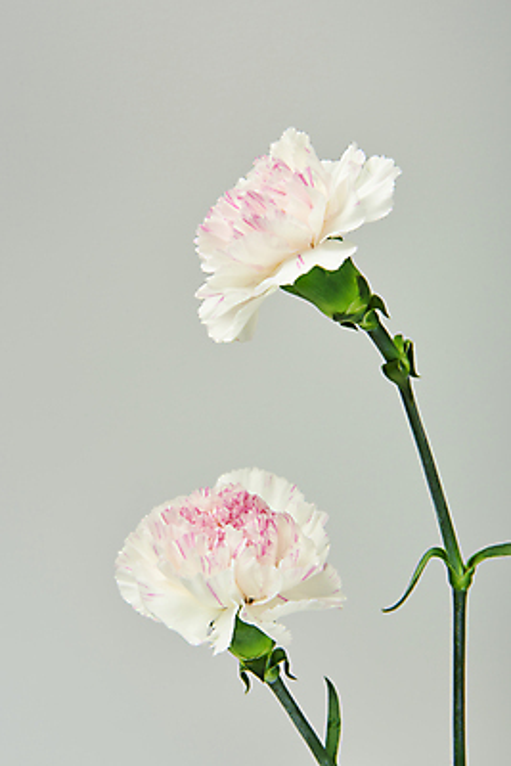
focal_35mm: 65
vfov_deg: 30.9
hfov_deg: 20.9
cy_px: 383
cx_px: 256
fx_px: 1383
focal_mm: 65
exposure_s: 1/125
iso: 80
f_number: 16
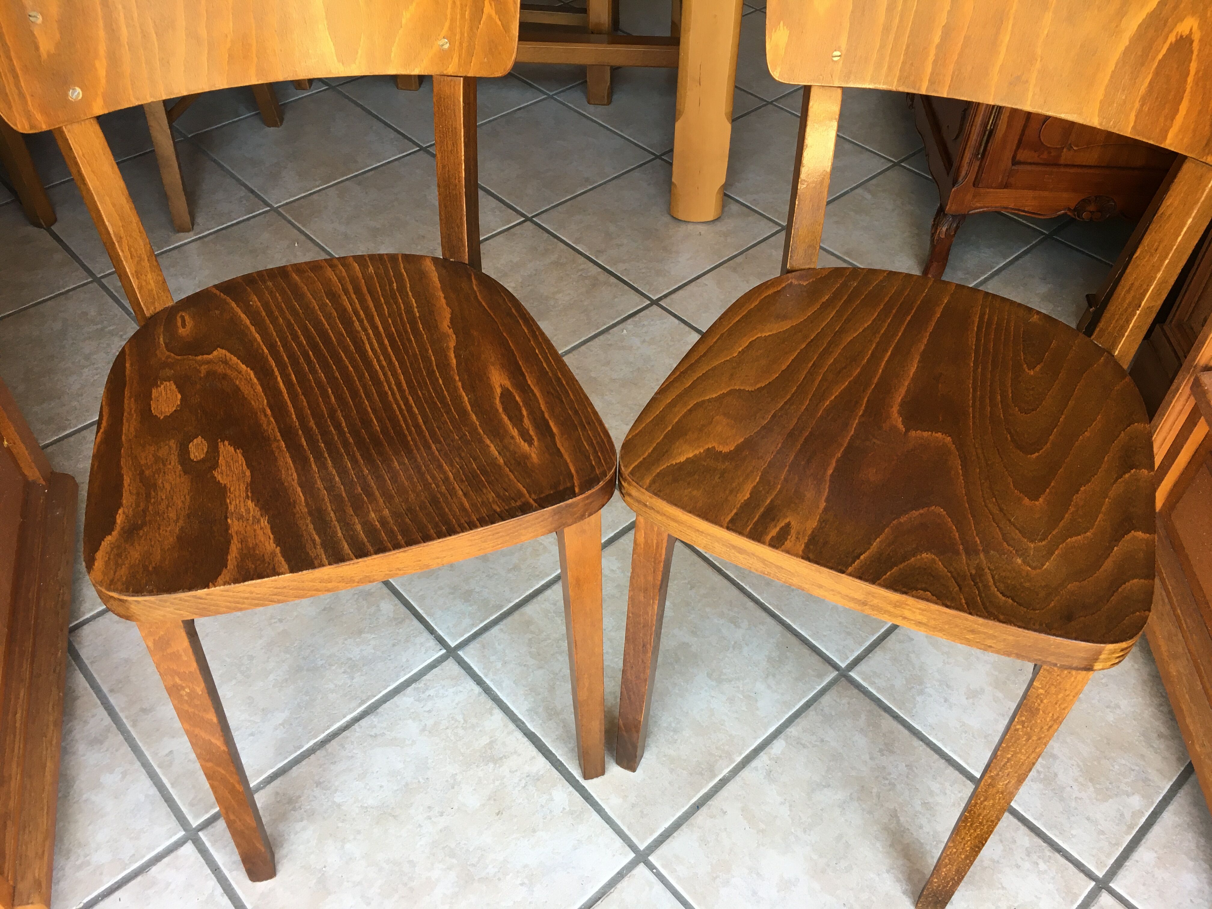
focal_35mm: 29
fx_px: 1015
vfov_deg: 48.2
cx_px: 606
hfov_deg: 61.7
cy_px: 454
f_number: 2.2
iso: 25
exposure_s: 1/33
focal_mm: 4.15
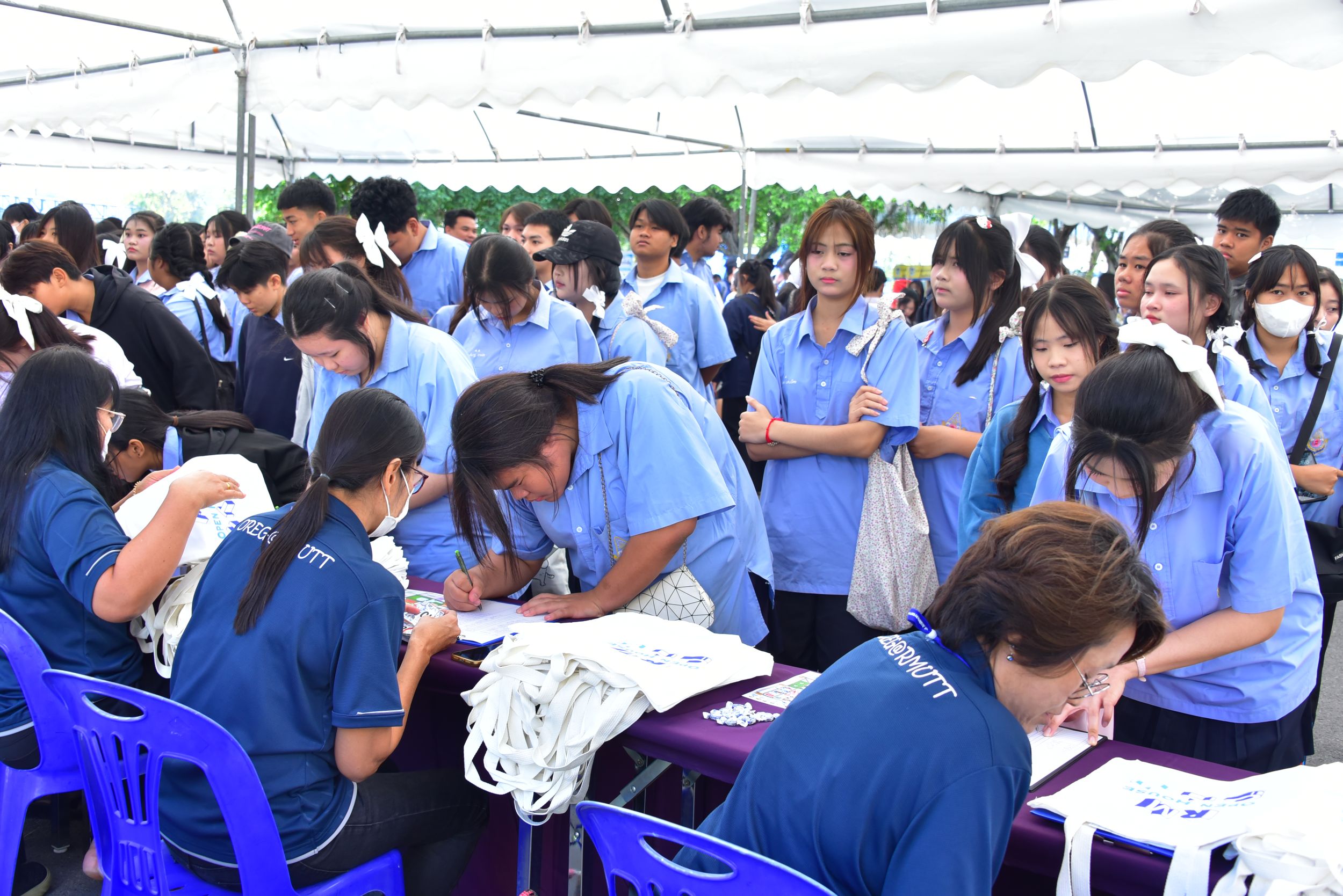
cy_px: 448
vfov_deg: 36.9
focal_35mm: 36
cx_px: 672
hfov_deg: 53.1
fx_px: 1343
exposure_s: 1/125
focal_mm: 36
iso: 500
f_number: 5.6
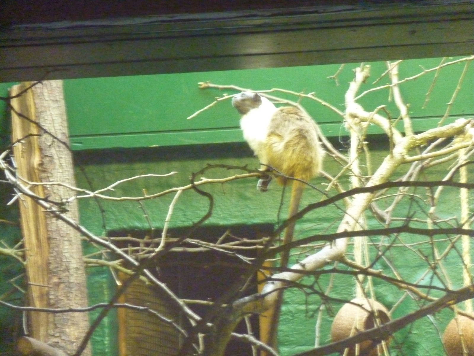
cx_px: 237
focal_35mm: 300
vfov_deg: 5.0
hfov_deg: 6.6
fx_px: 4108
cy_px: 178
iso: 1600
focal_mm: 49.2
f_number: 4.9
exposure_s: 1/25
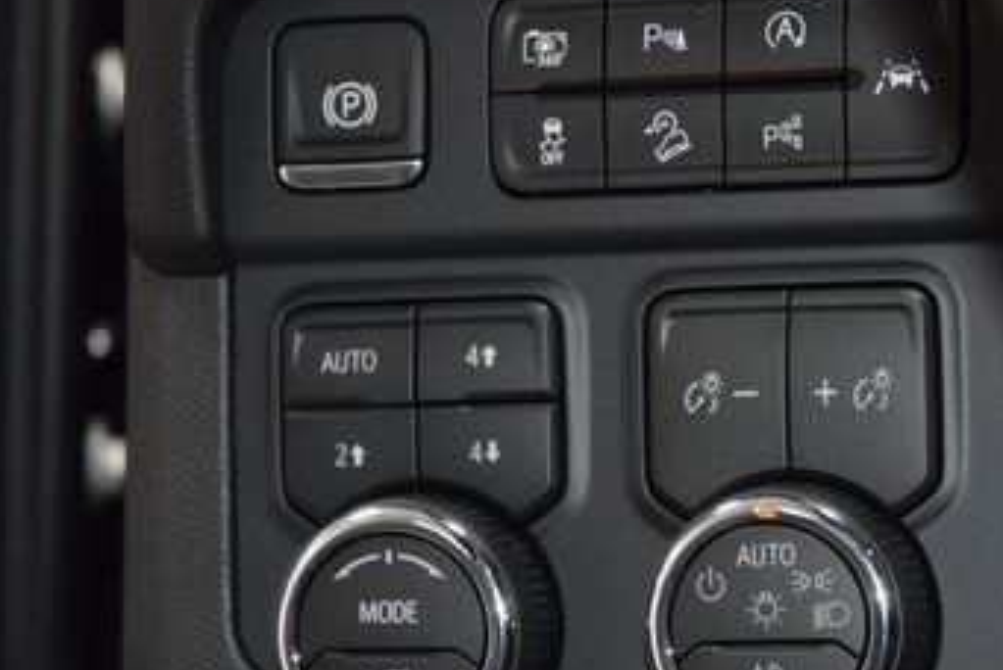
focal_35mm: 197
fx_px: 5493
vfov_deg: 7.0
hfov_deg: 10.4
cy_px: 392
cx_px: 782
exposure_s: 1/50
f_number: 4.5
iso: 2000
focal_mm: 70
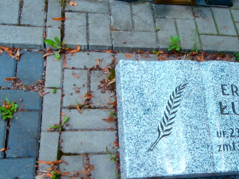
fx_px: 359
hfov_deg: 35.5
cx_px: 194
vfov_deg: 27.7
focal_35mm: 52
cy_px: 131
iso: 100
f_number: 3.5
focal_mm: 5.36
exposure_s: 1/80
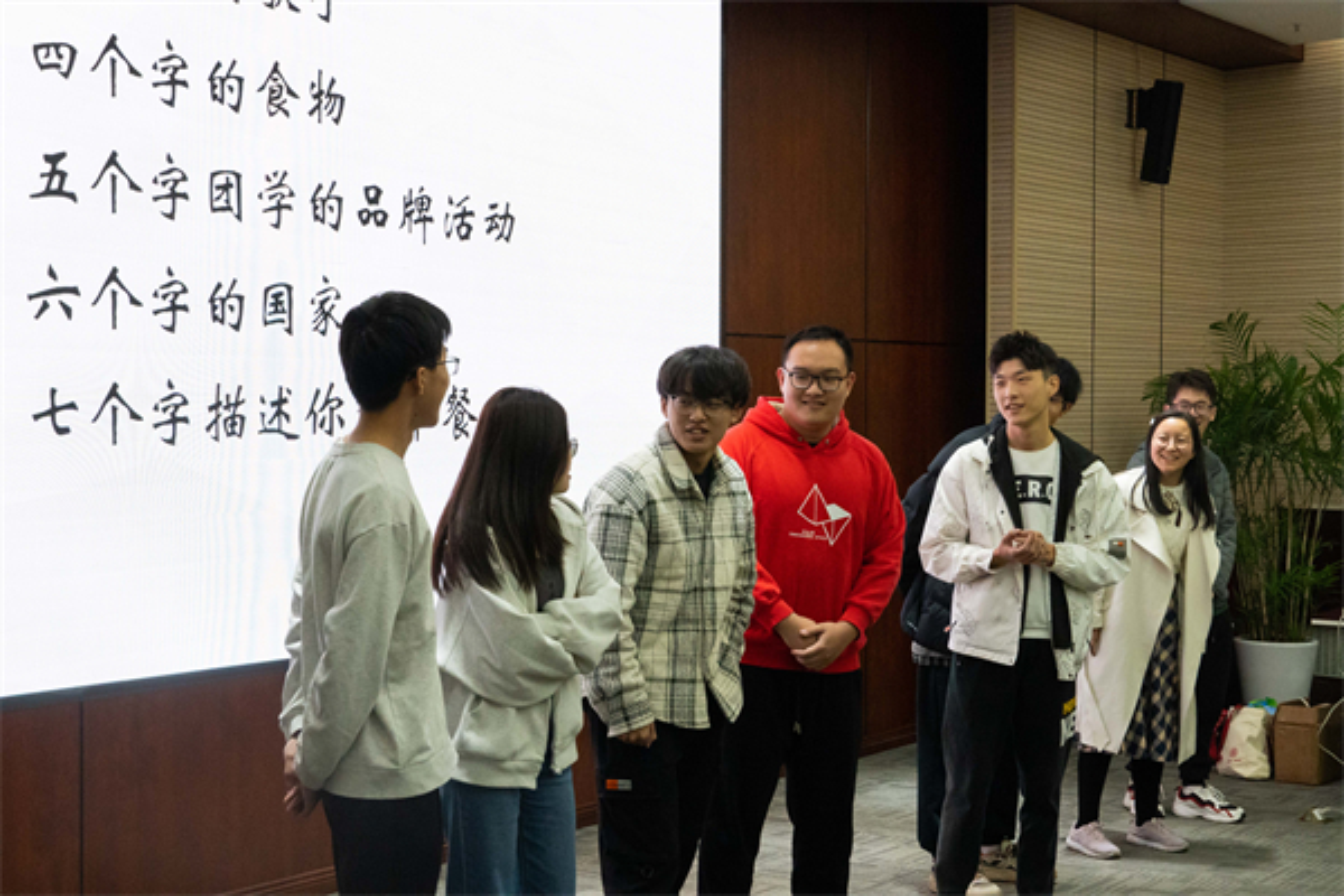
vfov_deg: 23.2
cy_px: 448
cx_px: 672
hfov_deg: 34.2
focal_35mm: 58
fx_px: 2184
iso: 5000
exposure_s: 1/320
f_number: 8
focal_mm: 39
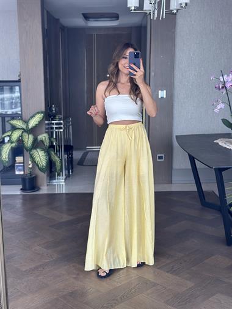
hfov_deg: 30.3
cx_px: 116
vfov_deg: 39.6
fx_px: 429
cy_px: 154
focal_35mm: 48
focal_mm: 6.86
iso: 80
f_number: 1.78
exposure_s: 1/175
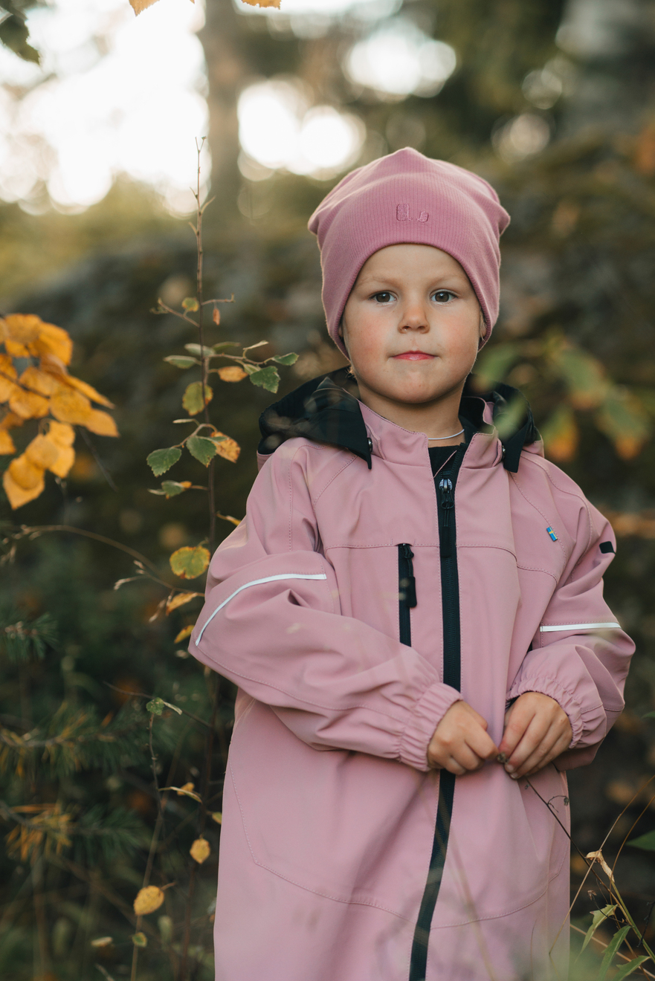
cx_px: 351
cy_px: 558
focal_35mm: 103
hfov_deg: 13.3
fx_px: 2809
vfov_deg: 19.8
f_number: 2.5
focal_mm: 85
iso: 800
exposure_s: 1/1000
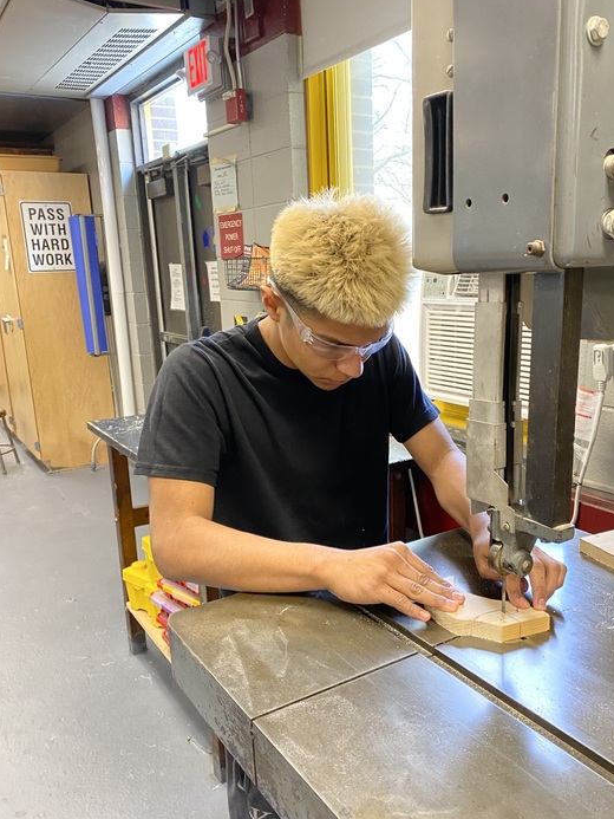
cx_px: 351
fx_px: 709
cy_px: 442
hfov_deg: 46.7
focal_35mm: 30
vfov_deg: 59.9
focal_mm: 4.25
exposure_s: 1/60
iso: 200
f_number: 1.8
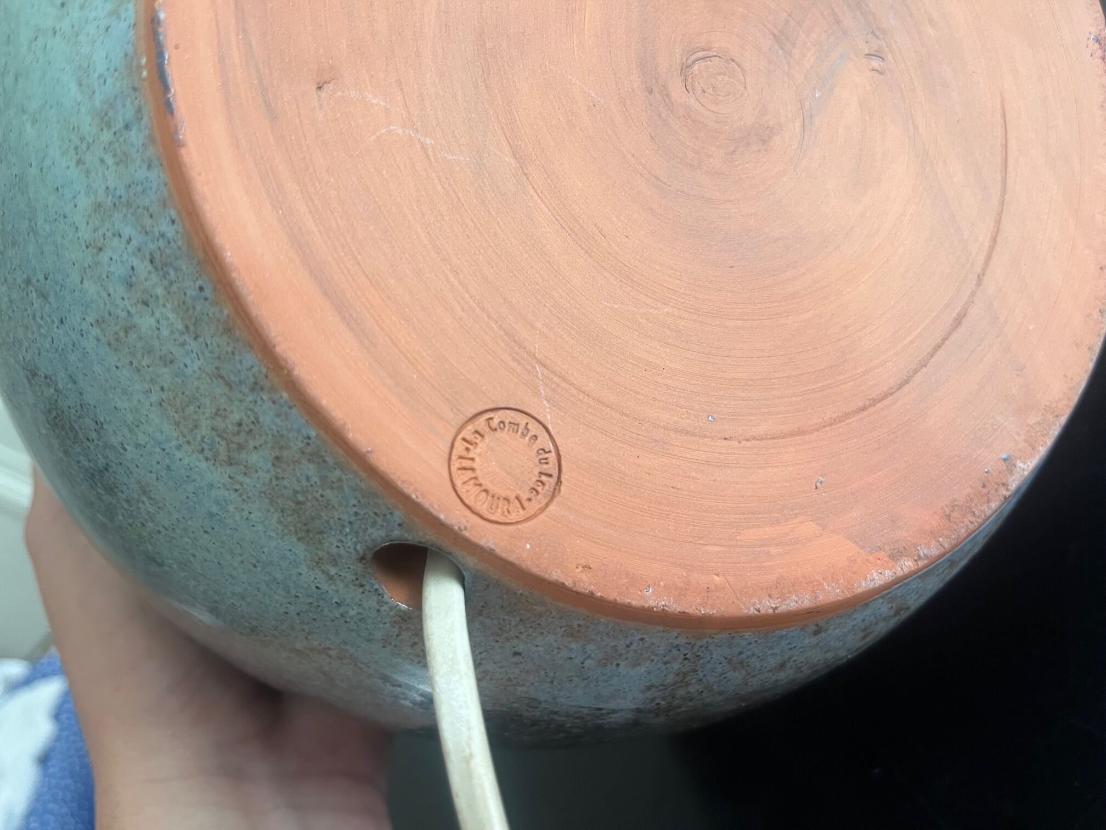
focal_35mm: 26
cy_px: 415
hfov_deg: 67.3
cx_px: 553
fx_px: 831
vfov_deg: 53.1
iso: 125
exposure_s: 1/75
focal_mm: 5.1
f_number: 1.6
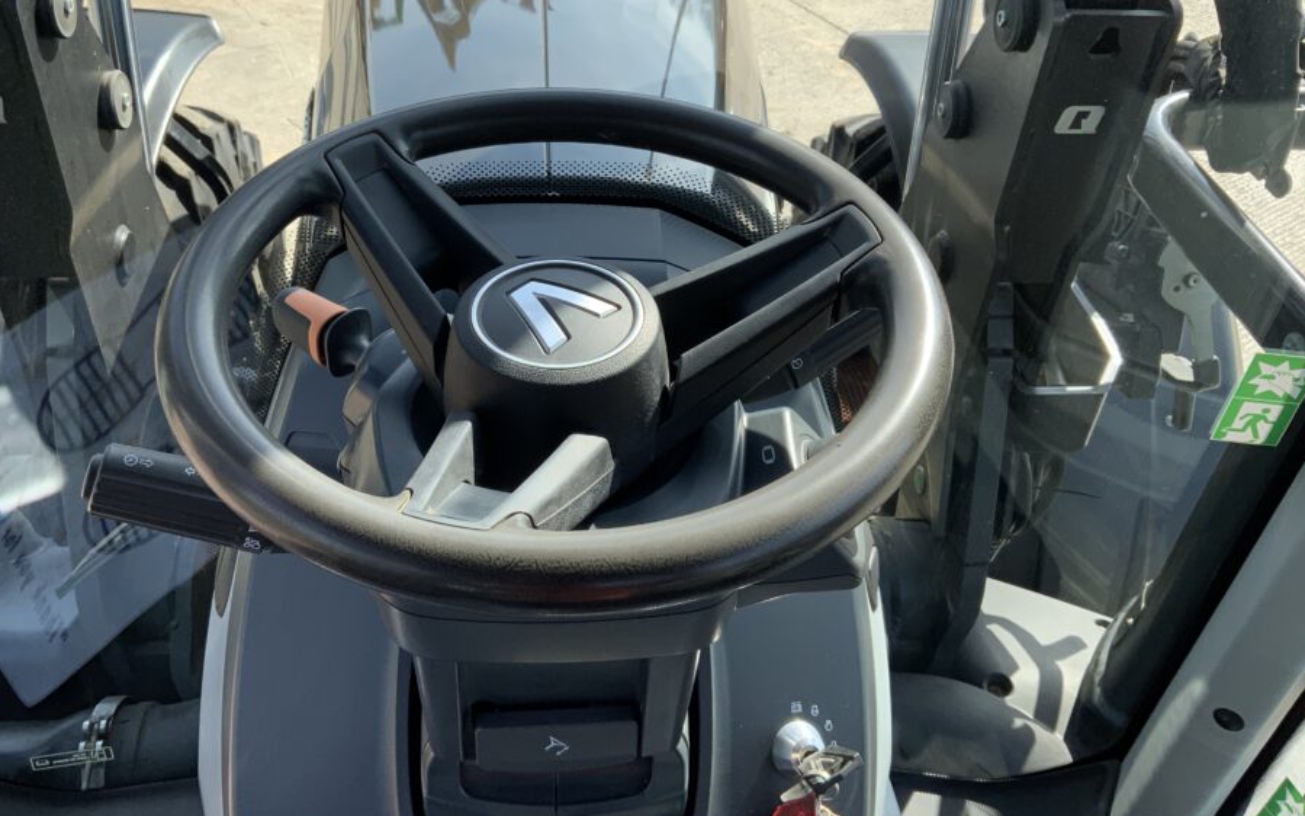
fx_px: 1245
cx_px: 582
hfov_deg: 55.2
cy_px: 276
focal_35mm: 35
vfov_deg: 35.9
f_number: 1.8
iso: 16
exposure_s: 1/422
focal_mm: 3
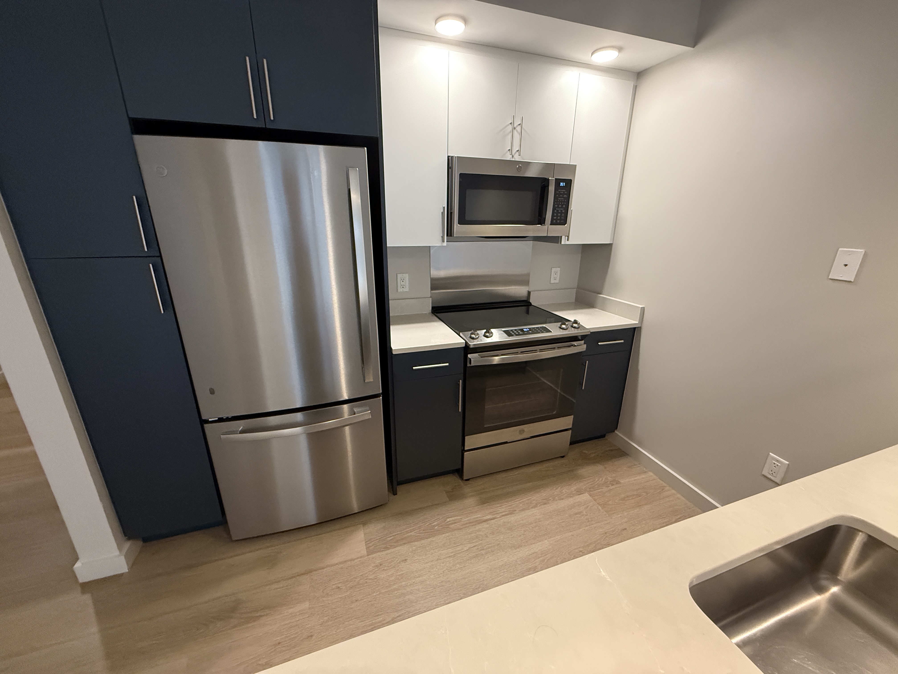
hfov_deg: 102.1
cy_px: 337
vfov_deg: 85.7
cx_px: 449
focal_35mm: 14
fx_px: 363
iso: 640
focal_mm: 2.22
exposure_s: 1/60
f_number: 2.2
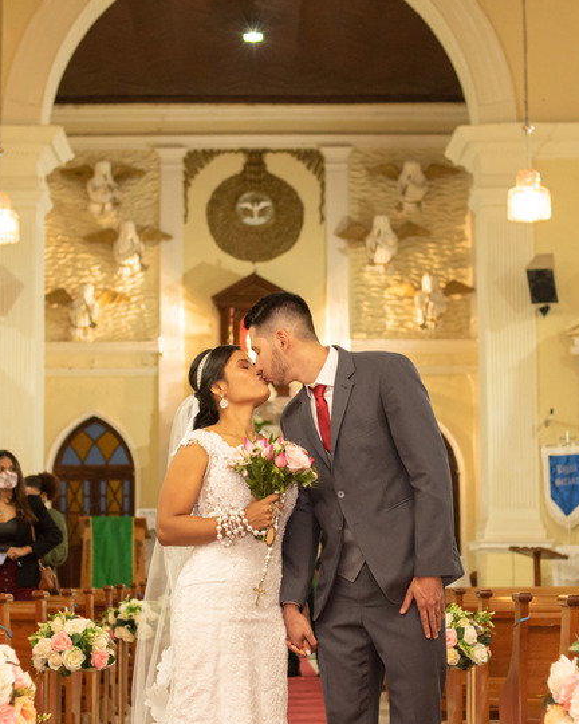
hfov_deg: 21.0
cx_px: 281
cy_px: 427
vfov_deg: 26.0
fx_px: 1564
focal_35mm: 73
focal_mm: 35
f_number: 3.2
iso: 1250
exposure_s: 1/160
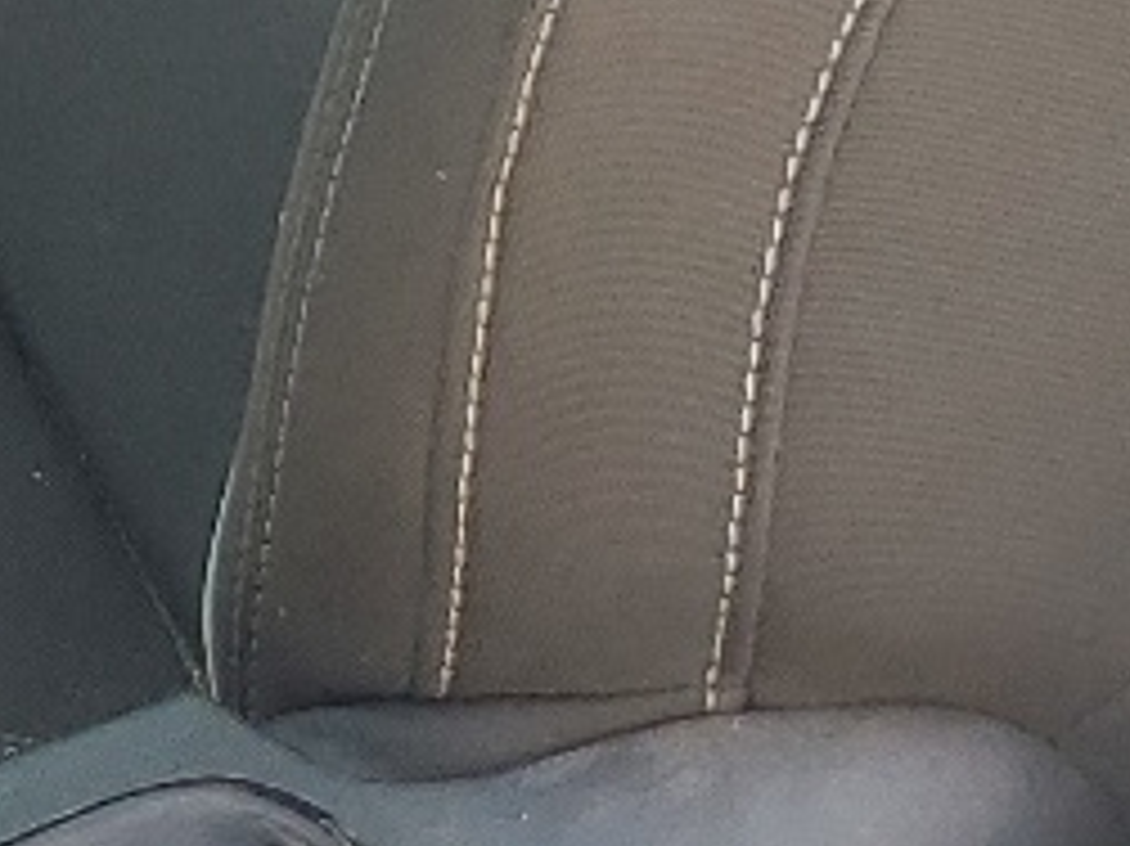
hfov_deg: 10.8
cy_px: -1418
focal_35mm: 166
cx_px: -1193
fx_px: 5416
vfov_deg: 8.0
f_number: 1.5
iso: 50
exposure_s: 1/244
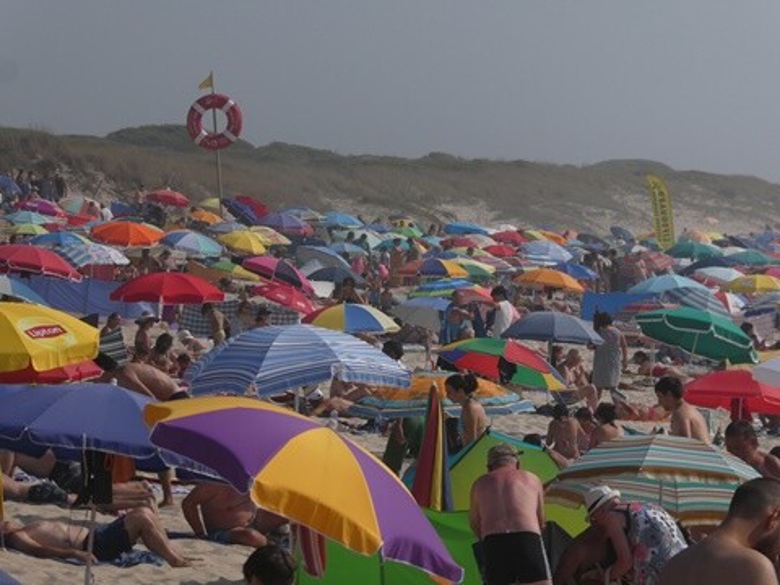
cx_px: 390
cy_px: 292
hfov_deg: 9.2
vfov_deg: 6.9
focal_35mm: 214
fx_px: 4822
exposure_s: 1/1000
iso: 80
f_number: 5.6
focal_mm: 38.4
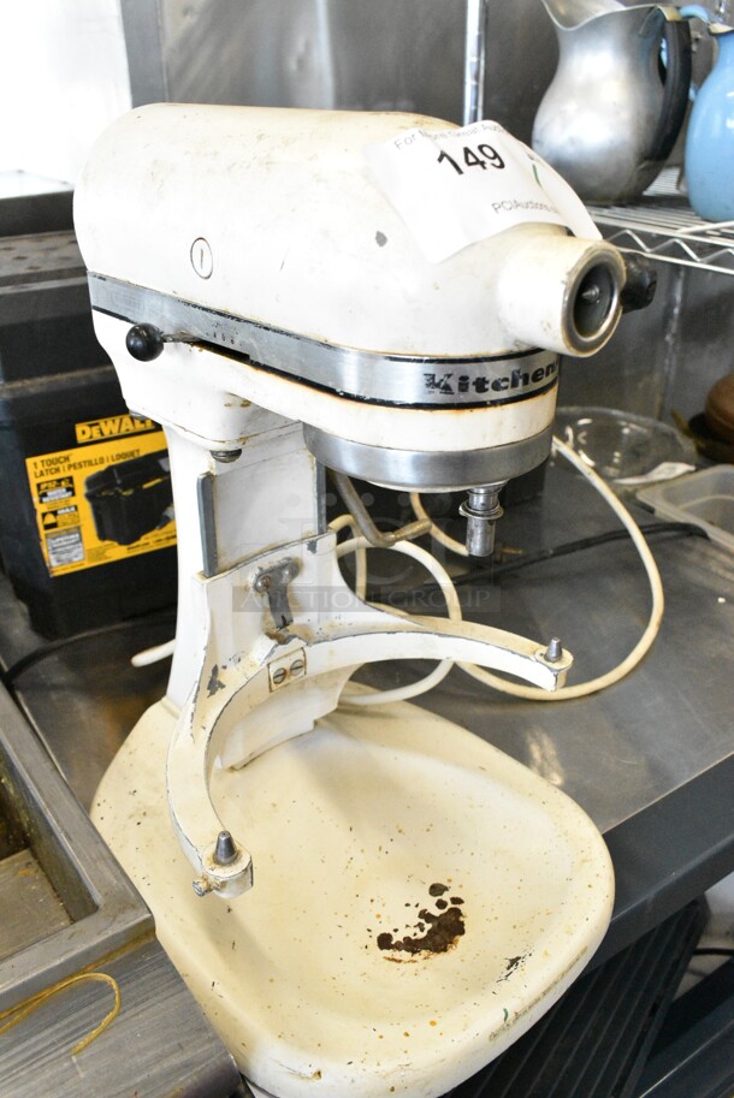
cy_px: 549
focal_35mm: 30
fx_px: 916
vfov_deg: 61.9
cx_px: 367
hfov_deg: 43.7
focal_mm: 20
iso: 6400
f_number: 7.1
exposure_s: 1/200
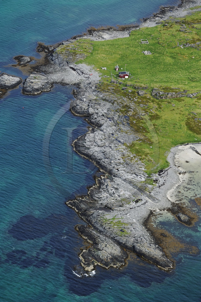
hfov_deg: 6.8
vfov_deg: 10.2
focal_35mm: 202
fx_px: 1701
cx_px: 100
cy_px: 151
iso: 100
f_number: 2.8
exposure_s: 1/1000
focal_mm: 135
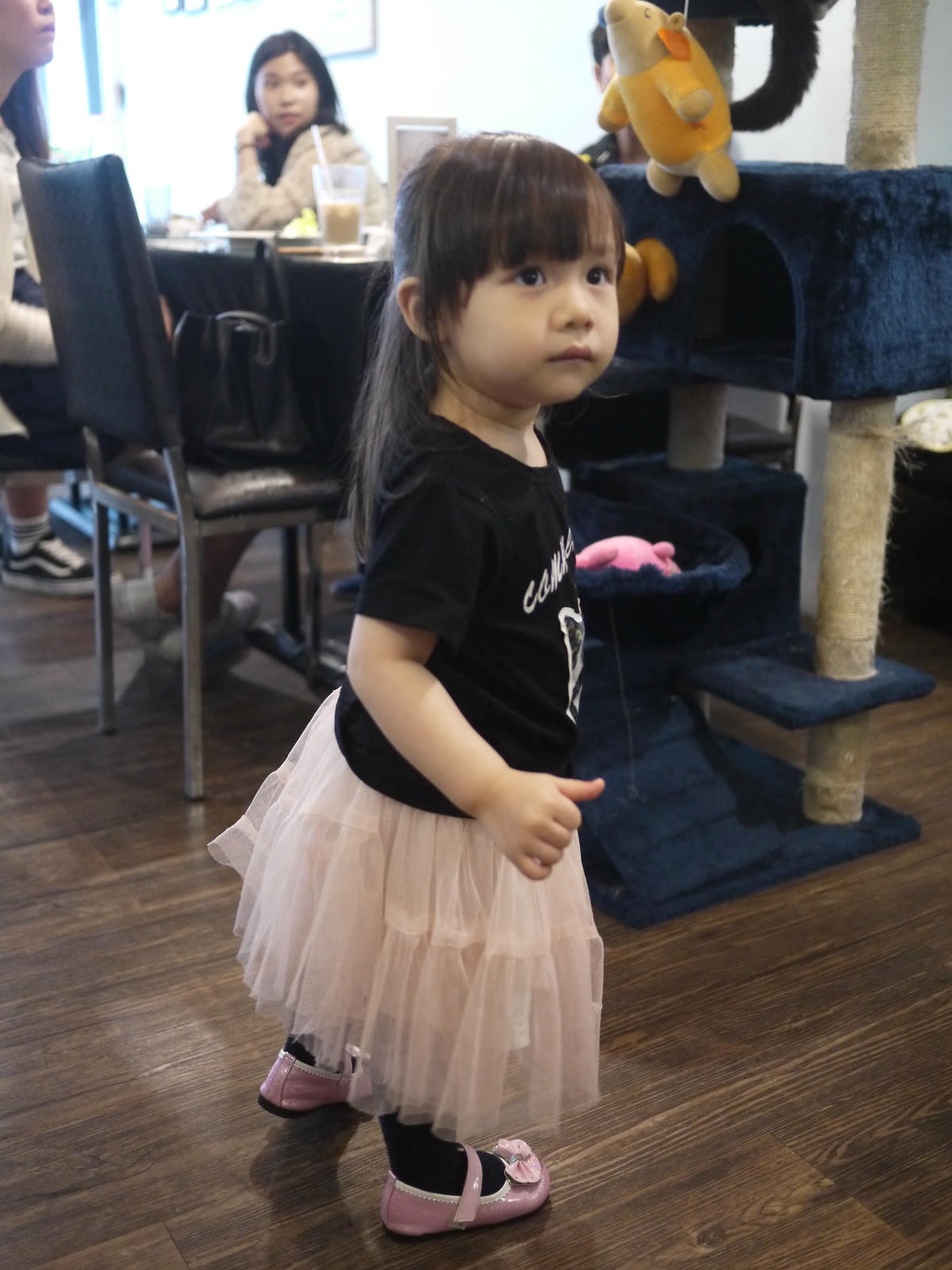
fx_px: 1467
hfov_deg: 36.0
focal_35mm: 40
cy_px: 635
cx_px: 476
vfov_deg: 46.8
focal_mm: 20
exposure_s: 1/50
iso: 800
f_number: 1.7
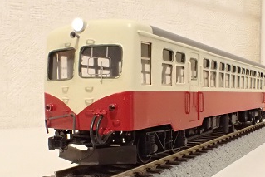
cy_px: 116
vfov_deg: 31.0
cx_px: 153
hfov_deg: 45.3
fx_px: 317
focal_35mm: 43
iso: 1600
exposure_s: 1/40
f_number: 3.2
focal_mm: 5.4
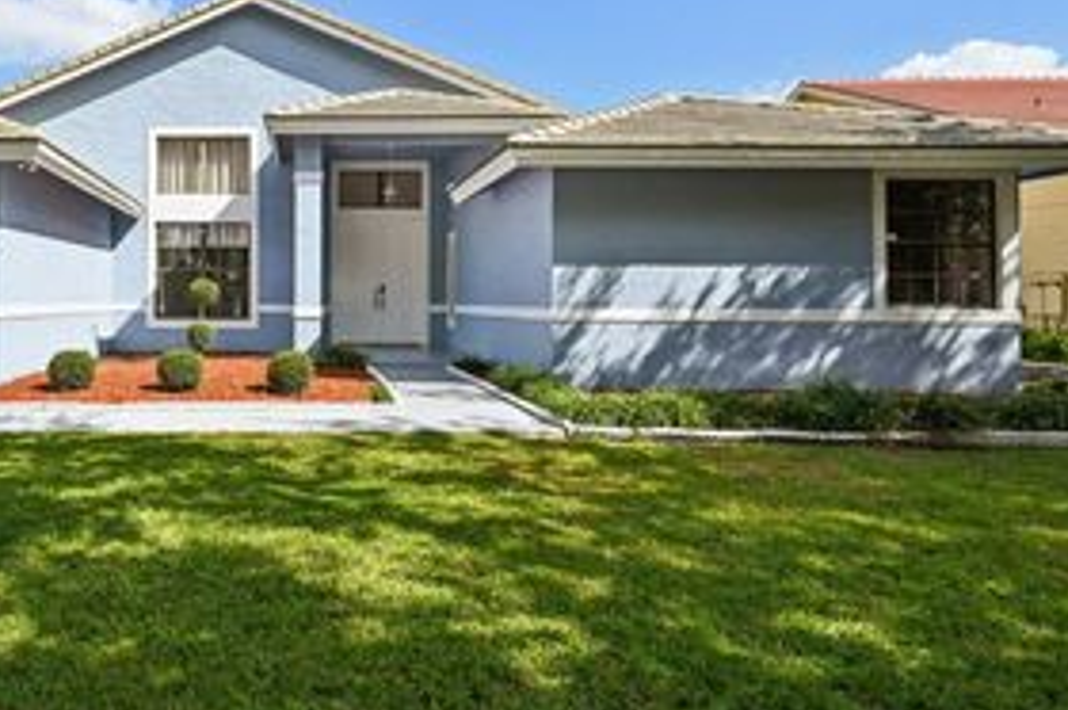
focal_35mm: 25
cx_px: 267
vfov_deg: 50.9
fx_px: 741
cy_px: 286
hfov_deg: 67.1
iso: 800
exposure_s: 1/1600
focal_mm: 14
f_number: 8
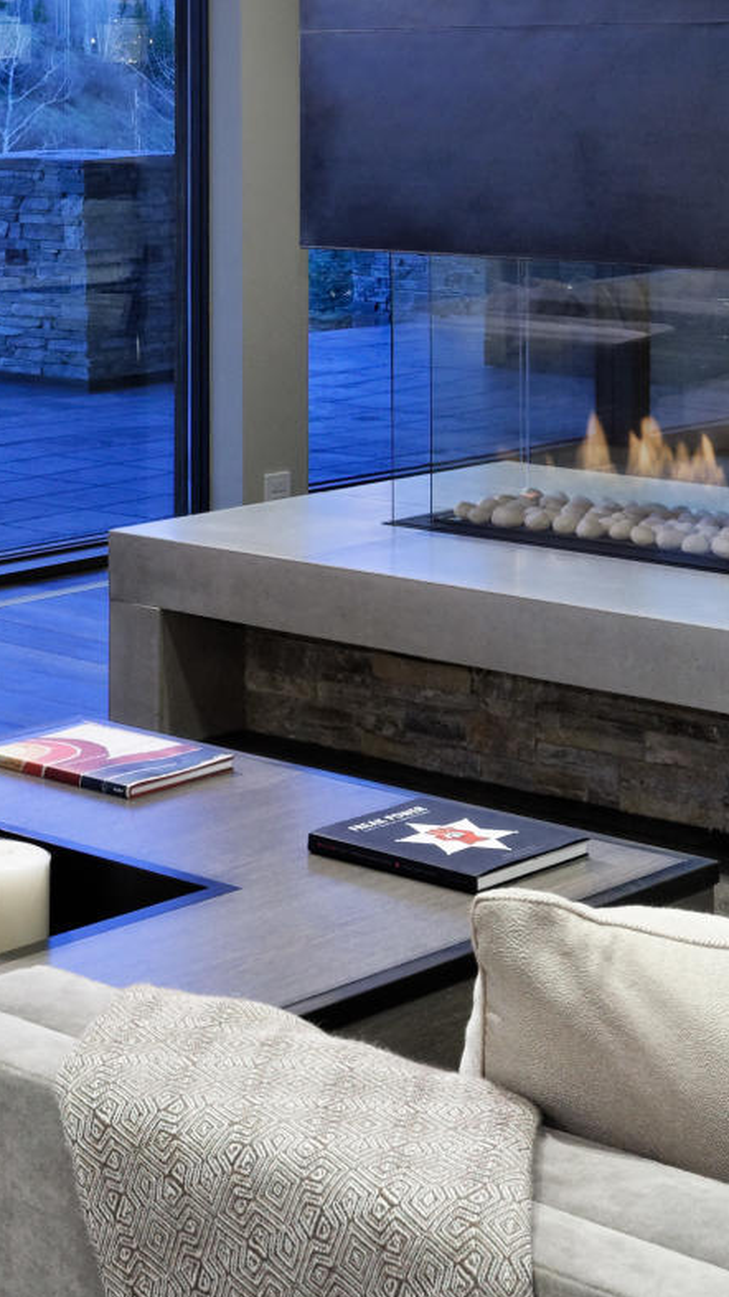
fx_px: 2750
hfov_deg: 14.5
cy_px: 26
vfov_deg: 25.3
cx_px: -200
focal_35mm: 80
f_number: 7.1
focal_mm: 20
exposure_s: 1/2
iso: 400
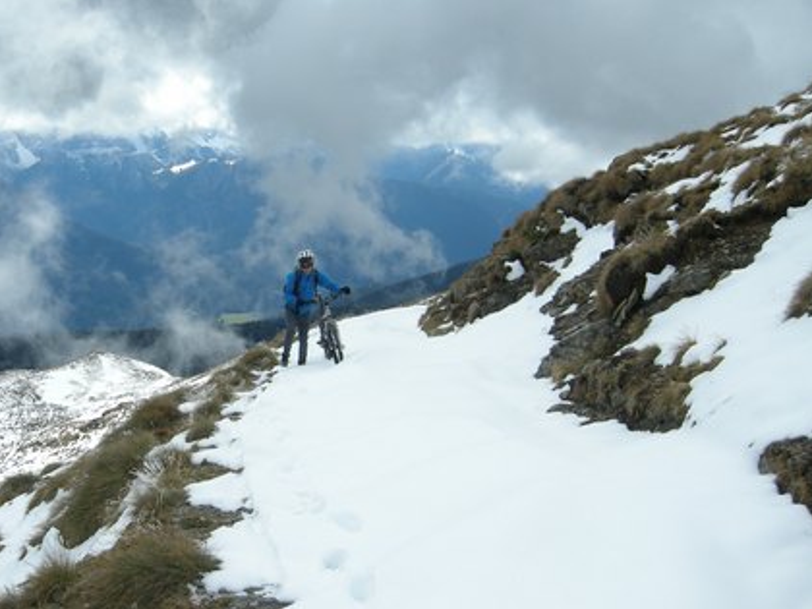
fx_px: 1173
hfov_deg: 37.5
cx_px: 238
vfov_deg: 29.1
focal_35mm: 50
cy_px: 336
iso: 64
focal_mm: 7.5
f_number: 3.8
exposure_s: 1/730
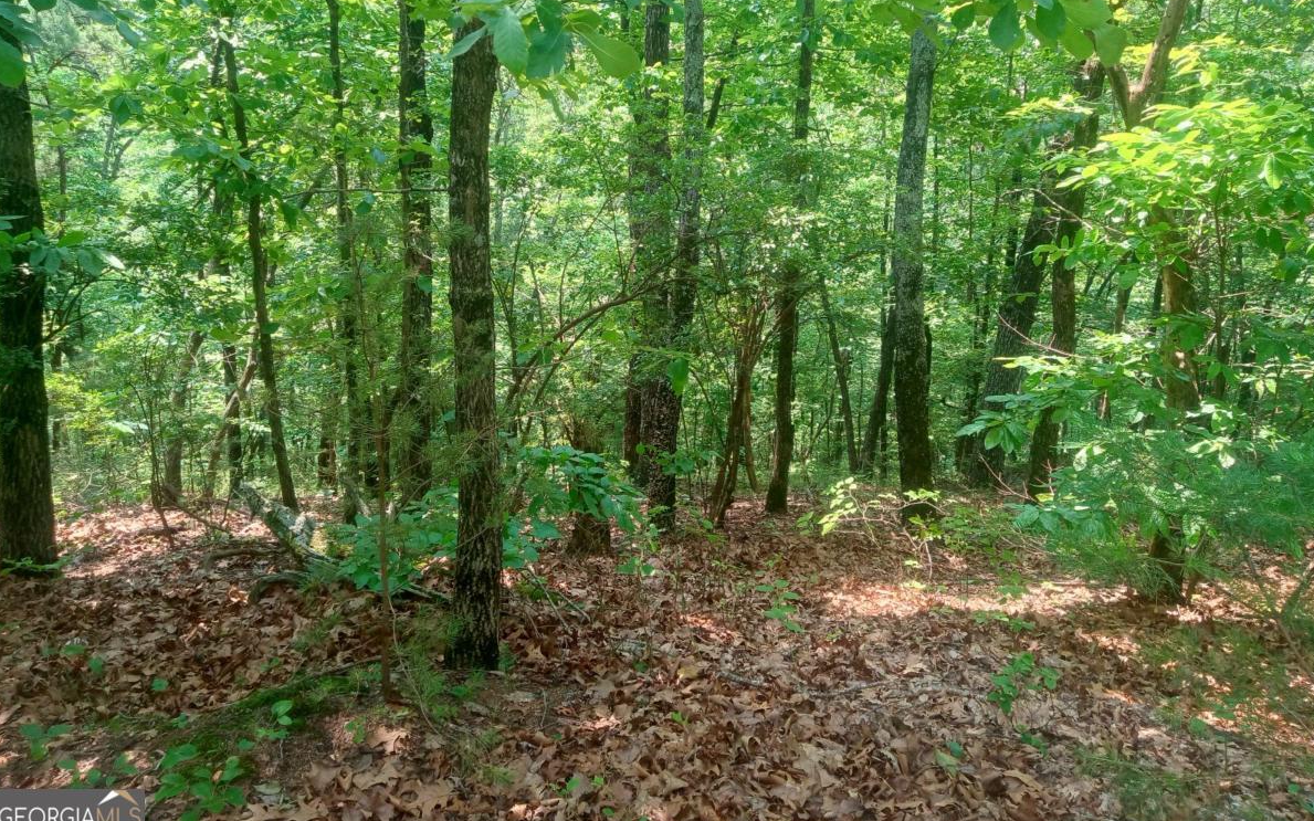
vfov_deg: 41.7
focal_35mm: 30
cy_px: 340
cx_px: 659
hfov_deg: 62.9
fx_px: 1074
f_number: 2.2
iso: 199
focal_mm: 3.42
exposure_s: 1/120
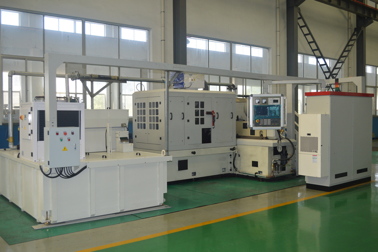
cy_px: 126
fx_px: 378
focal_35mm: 36
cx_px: 189
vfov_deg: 36.8
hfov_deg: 53.2
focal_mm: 24
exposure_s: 1/125
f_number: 4
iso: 360
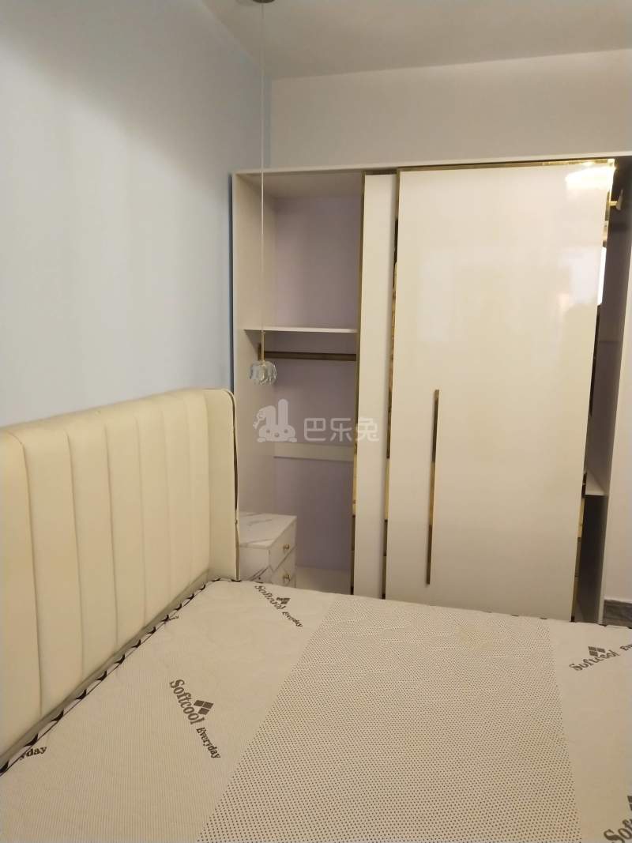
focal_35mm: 30
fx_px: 730
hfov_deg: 46.8
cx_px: 316
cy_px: 422
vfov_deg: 60.0
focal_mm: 3.95
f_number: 1.8
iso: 263
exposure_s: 1/50
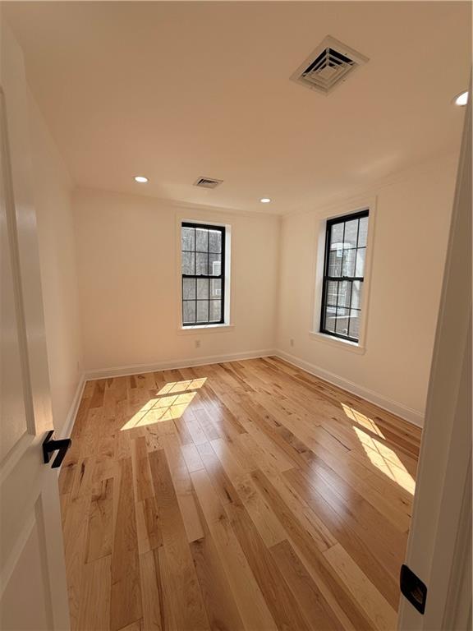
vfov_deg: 102.1
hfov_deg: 85.7
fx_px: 255
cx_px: 236
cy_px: 316
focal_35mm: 14
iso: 64
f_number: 2.2
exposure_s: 1/502
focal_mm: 2.22
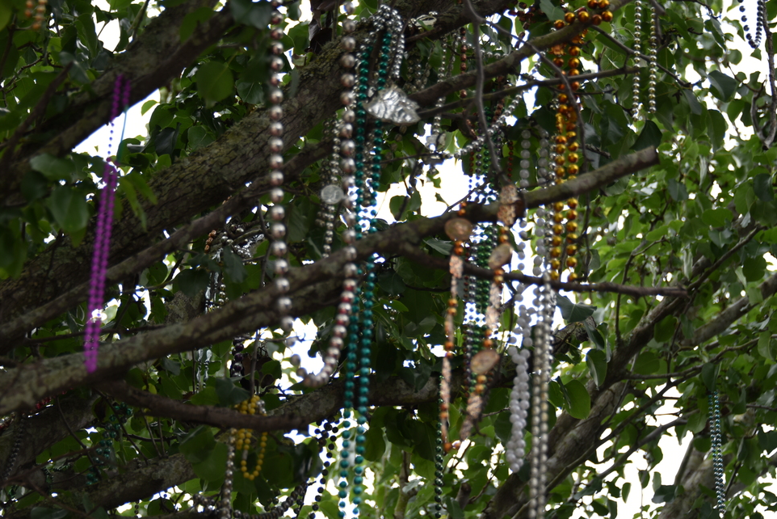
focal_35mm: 133
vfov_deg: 10.3
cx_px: 387
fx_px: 2871
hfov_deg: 15.4
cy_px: 227
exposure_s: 1/200
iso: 140
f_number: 5.3
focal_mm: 100
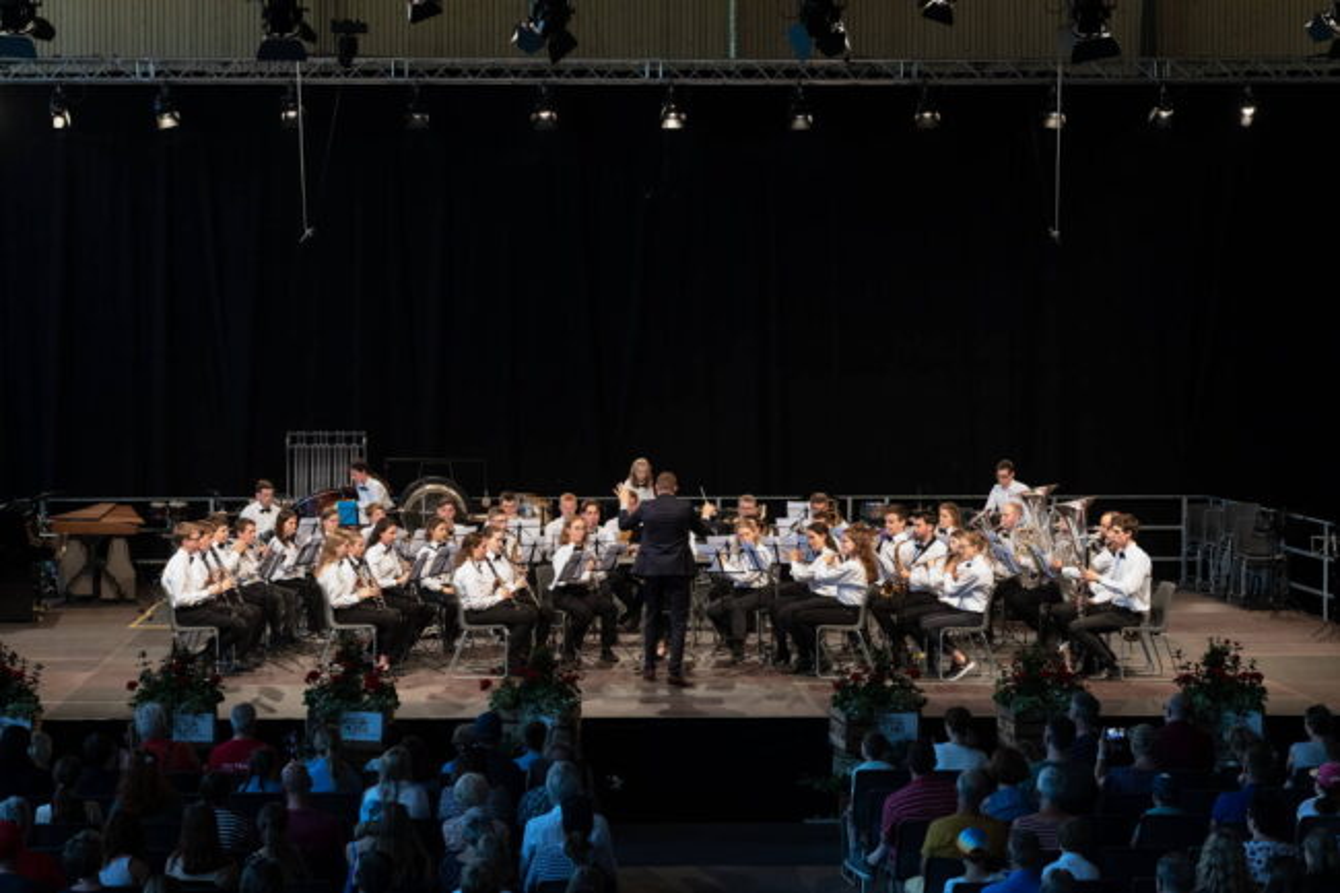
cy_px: 446
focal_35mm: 70
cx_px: 670
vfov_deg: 19.4
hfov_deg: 28.9
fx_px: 2605
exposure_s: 1/90
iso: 3200
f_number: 6.7
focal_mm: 70
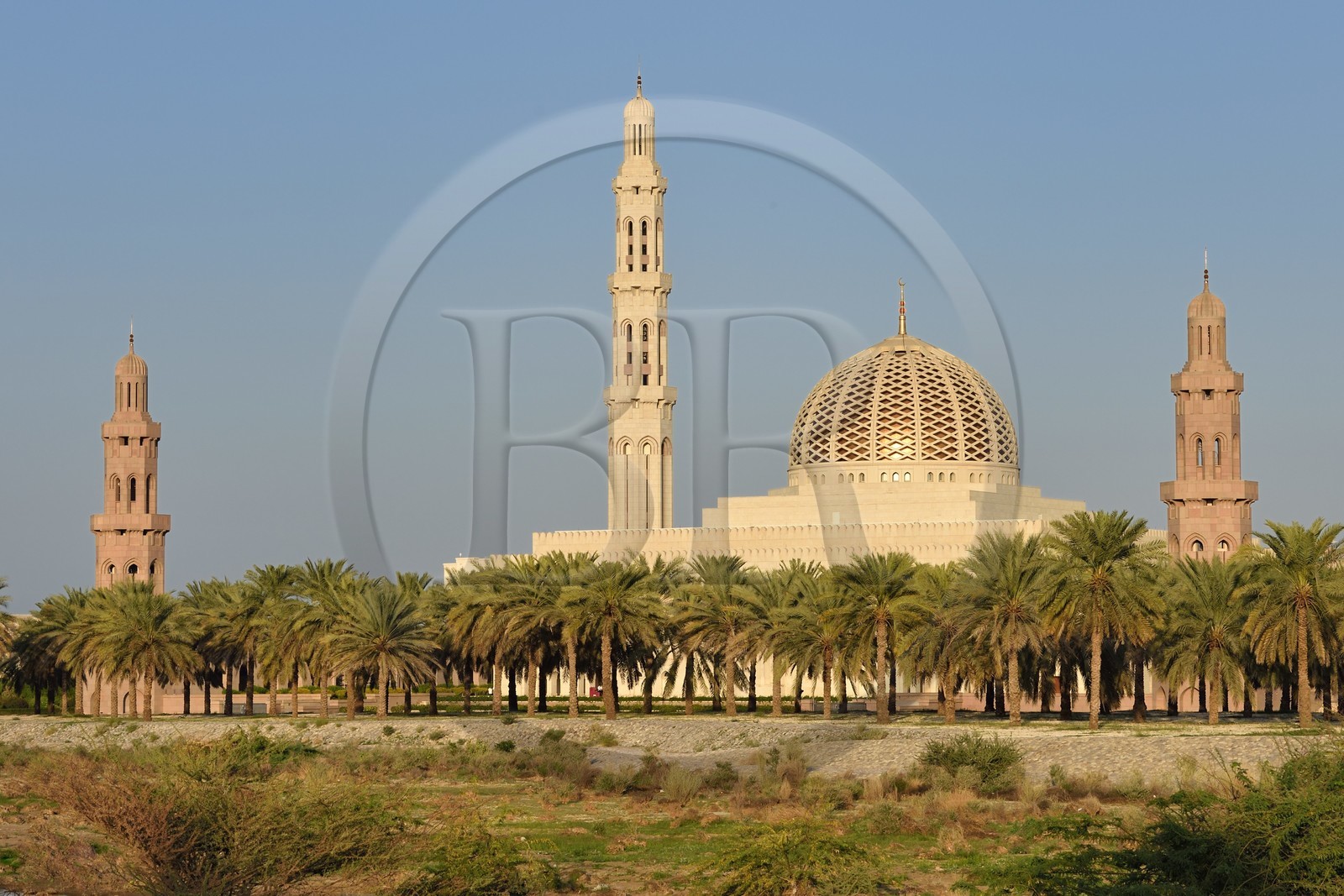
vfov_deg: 14.4
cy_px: 448
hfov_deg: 21.5
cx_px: 672
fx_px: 3547
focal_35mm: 95
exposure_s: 1/640
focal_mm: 95
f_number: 8
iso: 200
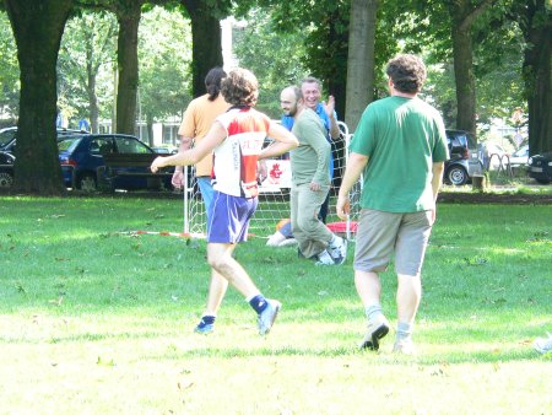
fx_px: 3670
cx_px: 276
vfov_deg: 6.5
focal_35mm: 230
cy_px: 208
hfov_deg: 8.6
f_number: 4
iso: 400
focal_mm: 38.3
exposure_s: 1/160
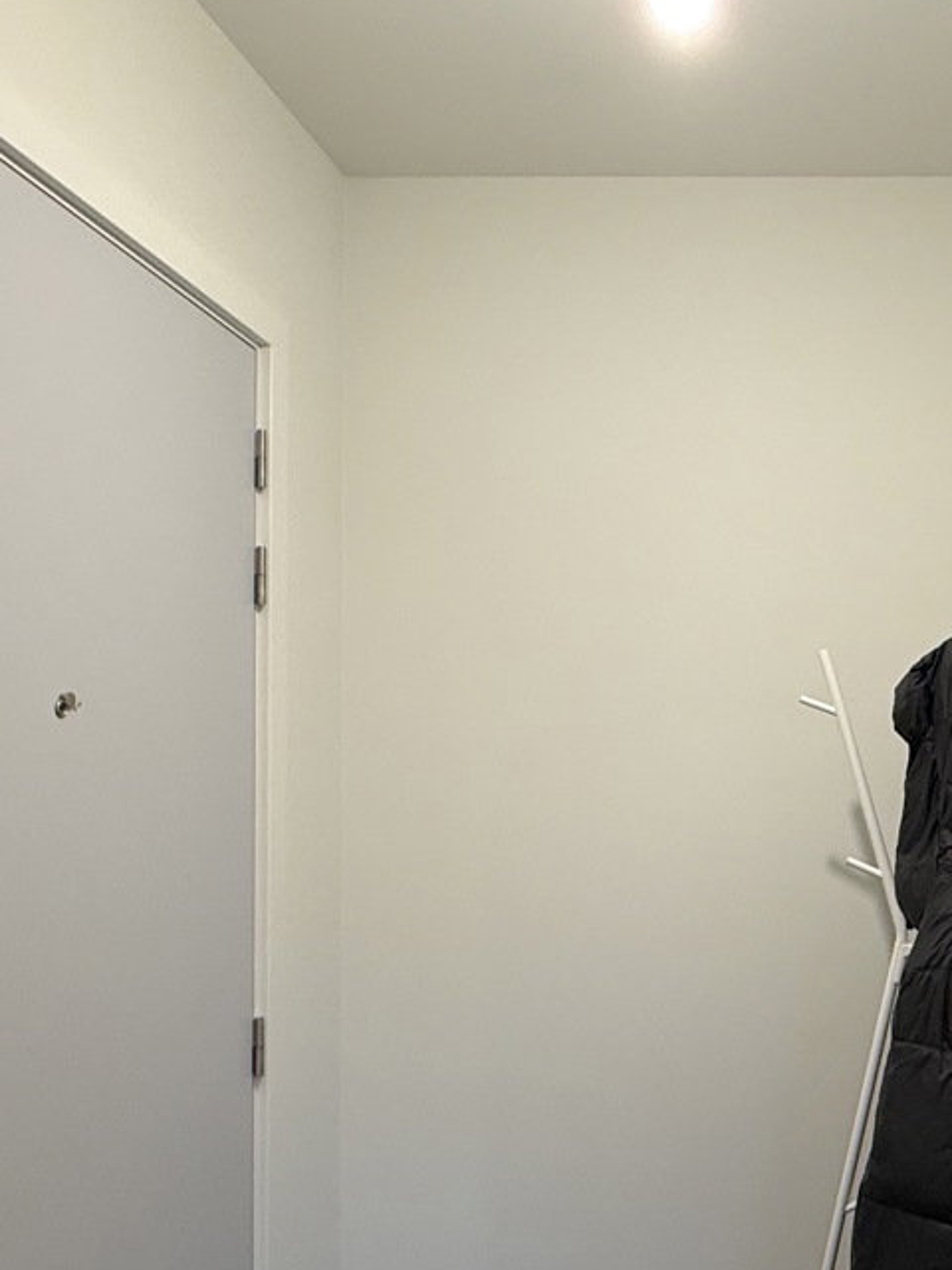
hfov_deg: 37.8
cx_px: 873
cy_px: 782
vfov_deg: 52.2
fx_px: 1283
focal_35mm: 35
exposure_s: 1/50
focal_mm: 2.22
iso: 200
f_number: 2.2
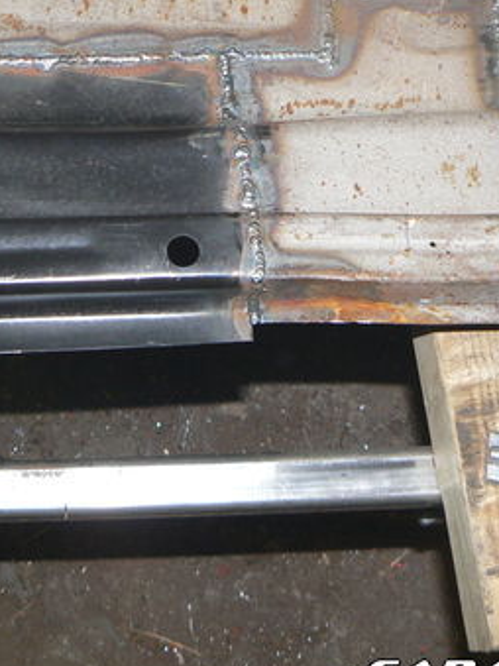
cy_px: 218
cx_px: 75
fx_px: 1308
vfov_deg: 28.4
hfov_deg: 21.2
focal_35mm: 68
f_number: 2.8
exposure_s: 1/30
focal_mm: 6
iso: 100
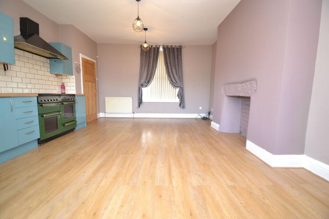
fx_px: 137
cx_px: 164
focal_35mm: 15
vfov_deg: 77.3
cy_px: 110
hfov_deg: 100.4
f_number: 3.5
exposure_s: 1/60
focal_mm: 10
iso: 450
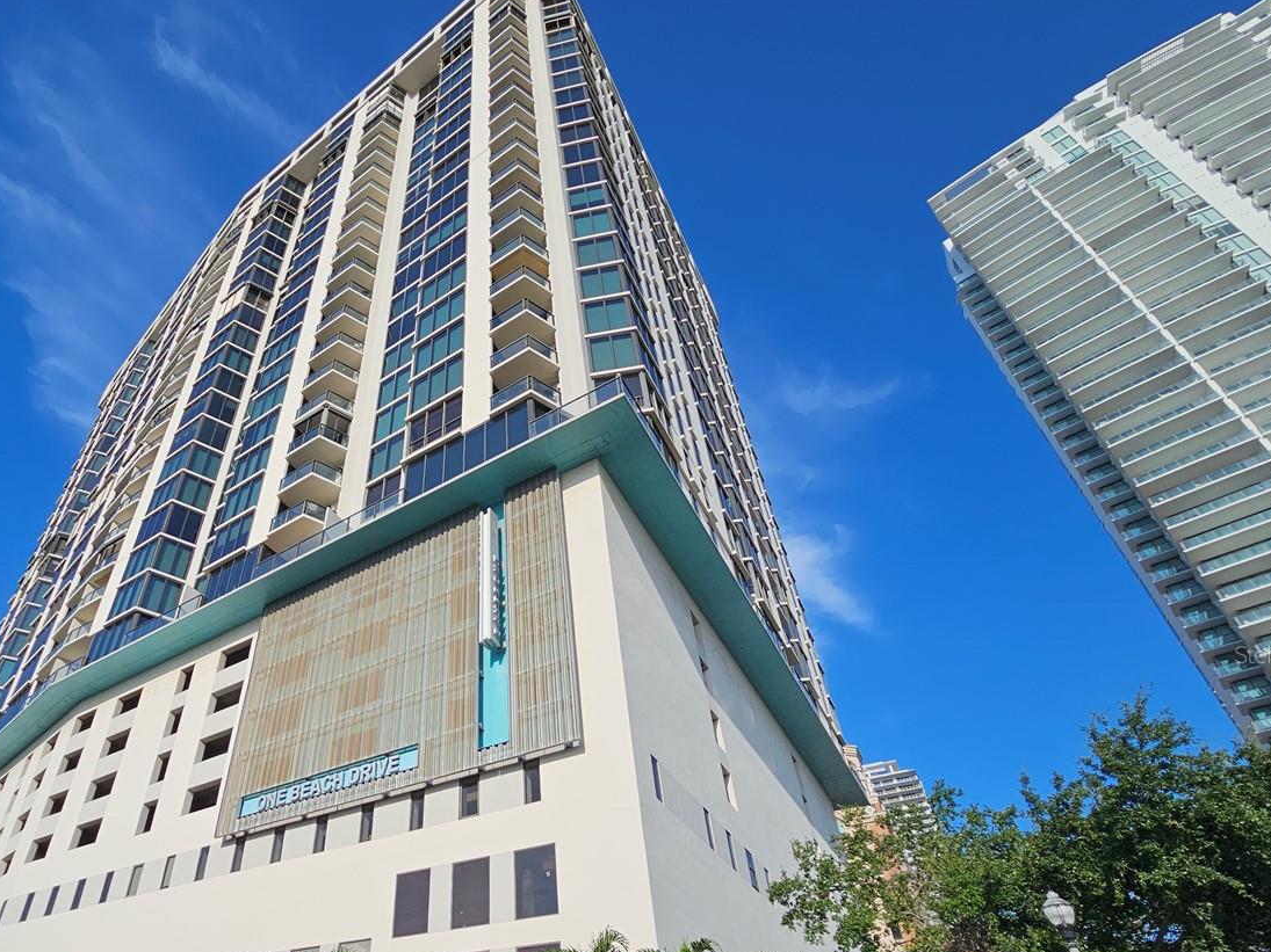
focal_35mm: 19
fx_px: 698
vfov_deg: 66.3
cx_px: 416
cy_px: 654
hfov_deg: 81.6
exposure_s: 1/3819
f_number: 2.2
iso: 50
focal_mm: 2.2
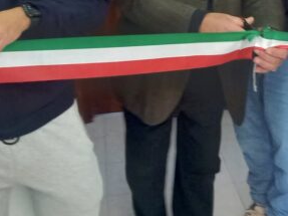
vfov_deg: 21.4
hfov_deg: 28.6
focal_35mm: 67
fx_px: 557
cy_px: 15
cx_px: 208
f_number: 1.8
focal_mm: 4.65
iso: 320
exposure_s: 1/33
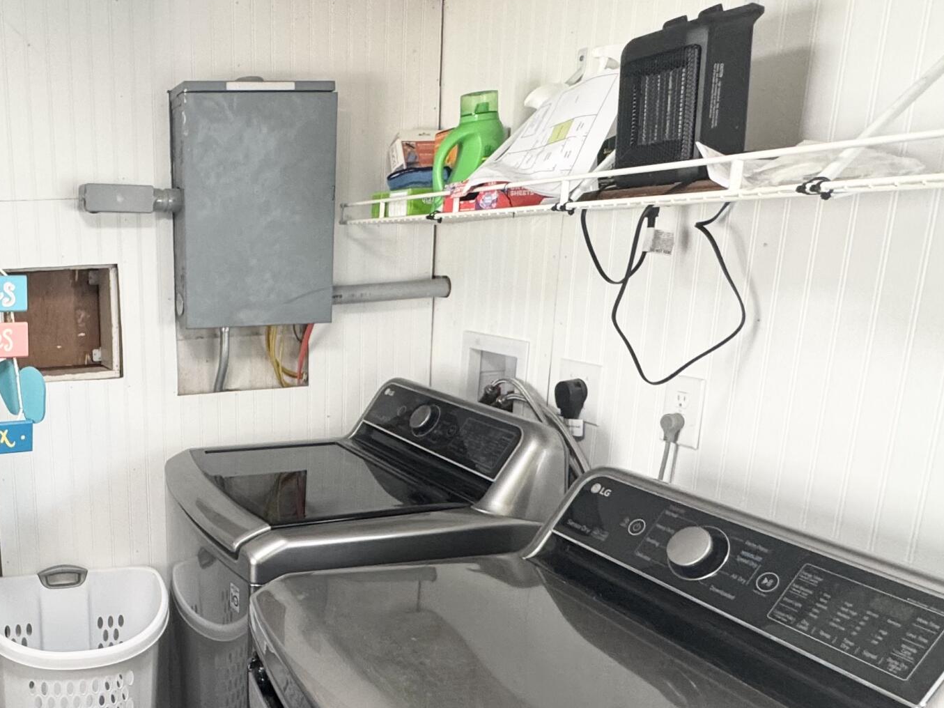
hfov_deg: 52.2
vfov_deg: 45.1
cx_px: 115
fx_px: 845
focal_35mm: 31
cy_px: 438
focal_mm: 2.22
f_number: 2.2
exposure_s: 1/120
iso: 200
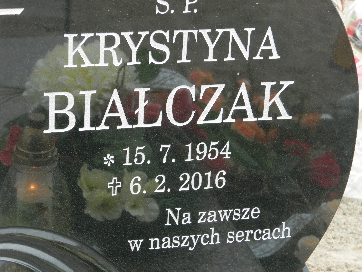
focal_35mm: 106
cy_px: 136
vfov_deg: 14.0
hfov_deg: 18.5
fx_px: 1109
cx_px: 181
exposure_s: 1/20
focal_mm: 19
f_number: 4.5
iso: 250
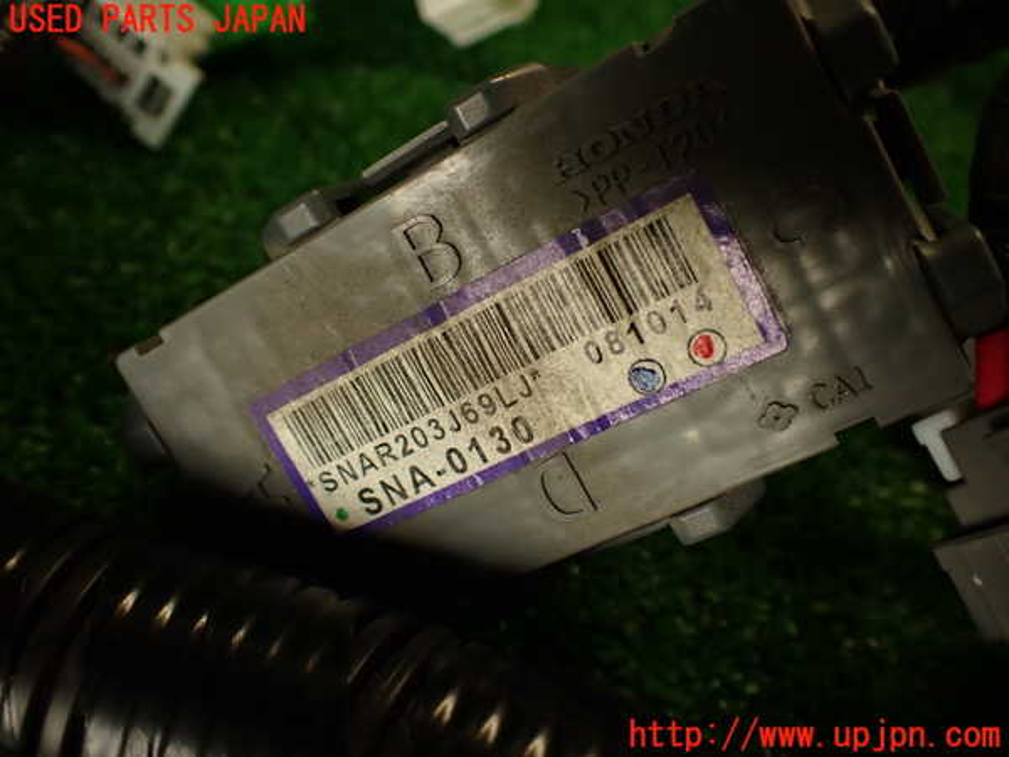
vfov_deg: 44.2
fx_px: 933
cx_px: 504
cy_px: 378
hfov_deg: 56.8
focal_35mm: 32
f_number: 2.4
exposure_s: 1/60
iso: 160
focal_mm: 5.79
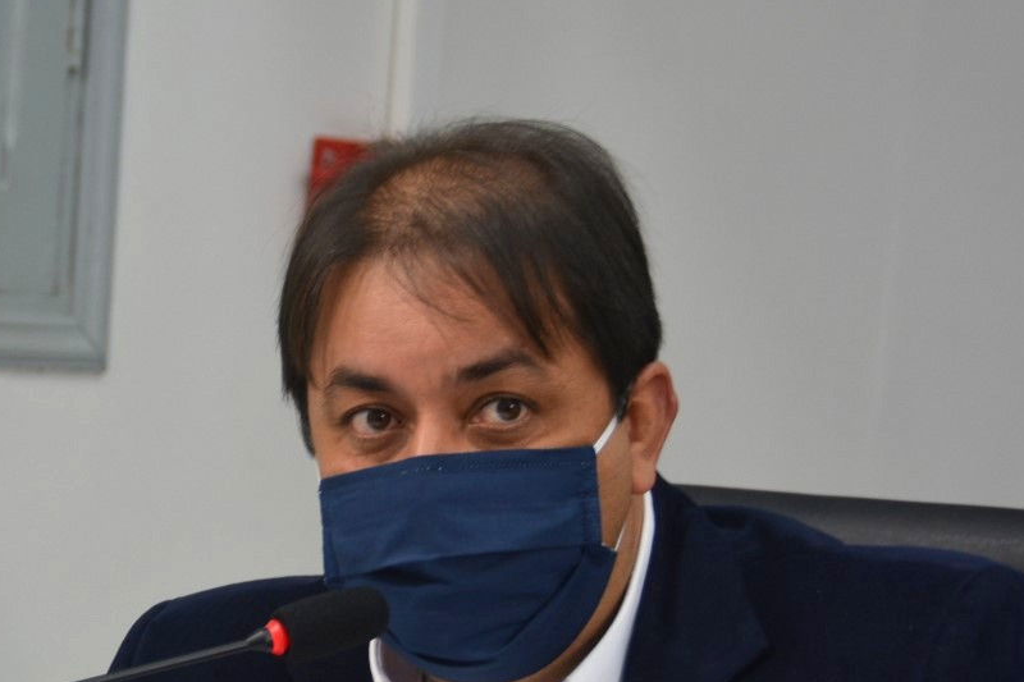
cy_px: 638
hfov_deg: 10.9
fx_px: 5346
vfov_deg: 7.3
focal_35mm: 188
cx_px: 182
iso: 400
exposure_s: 1/60
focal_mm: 62
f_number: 4.8
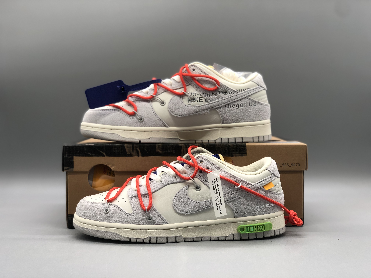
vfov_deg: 28.0
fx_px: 557
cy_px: 139
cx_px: 186
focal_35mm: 52
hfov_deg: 36.8
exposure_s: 1/58
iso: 25
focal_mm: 6
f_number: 2.4
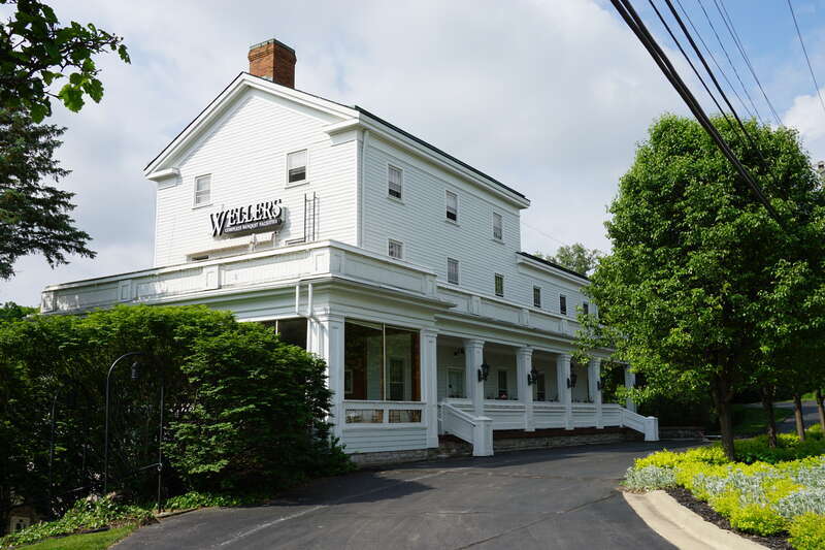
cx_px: 412
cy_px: 275
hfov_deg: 55.1
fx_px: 790
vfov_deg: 38.3
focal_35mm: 34
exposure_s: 1/125
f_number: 11
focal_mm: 23
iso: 100
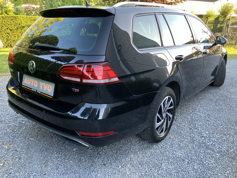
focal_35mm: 28
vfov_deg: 49.7
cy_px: 89
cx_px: 118
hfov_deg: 63.4
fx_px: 192
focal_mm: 3.99
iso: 80
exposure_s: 1/103
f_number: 1.8
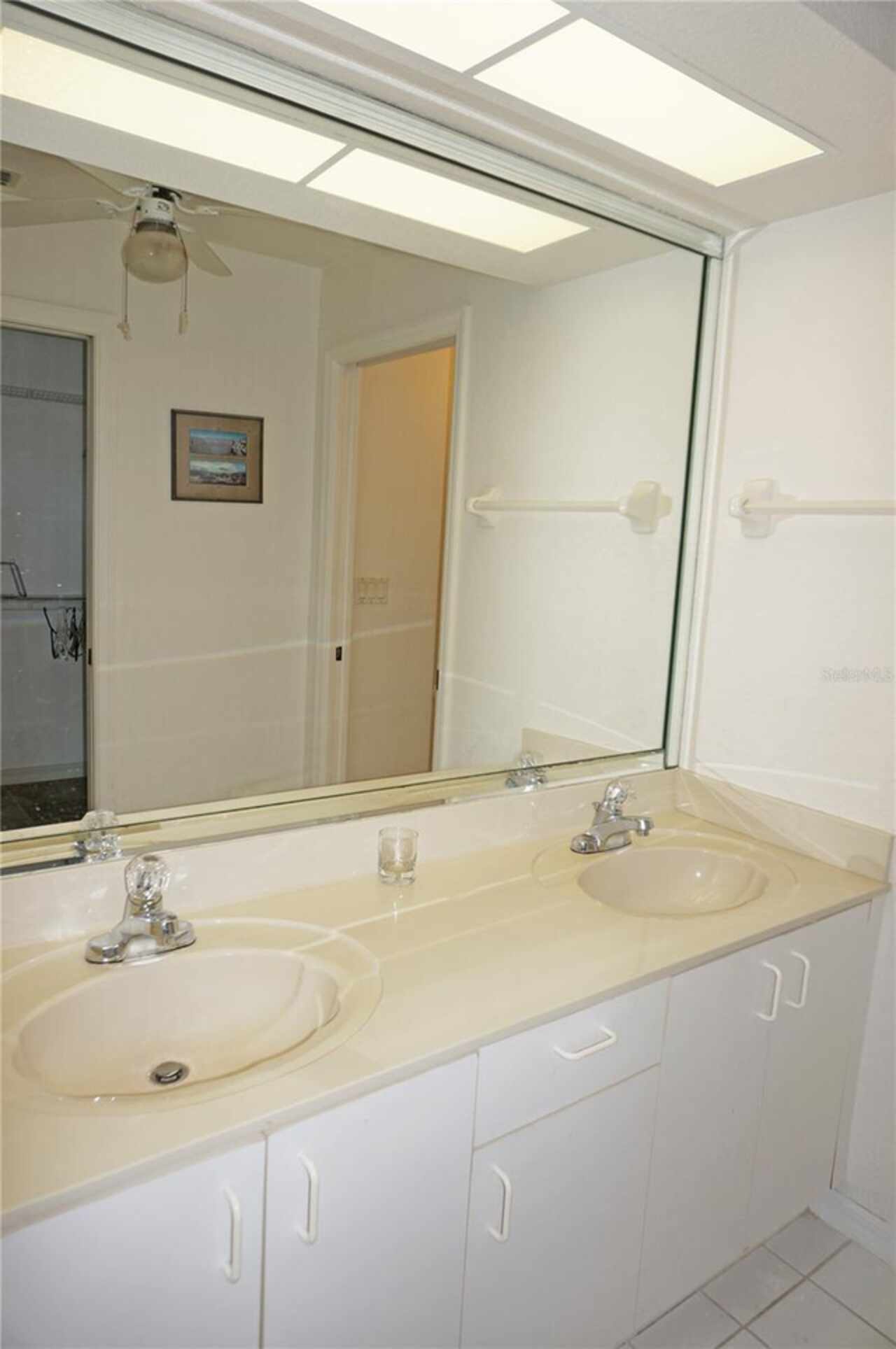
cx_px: 448
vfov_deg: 73.8
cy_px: 674
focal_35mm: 24
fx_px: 899
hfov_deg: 53.0
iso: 160
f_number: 4
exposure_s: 1/60
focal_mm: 16
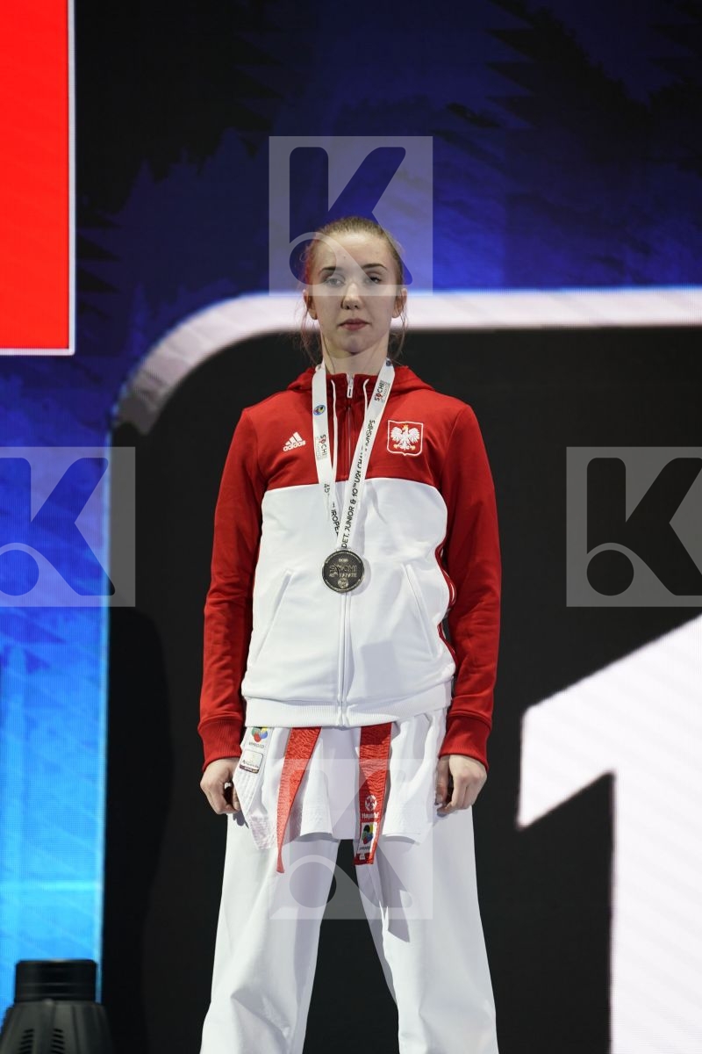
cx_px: 351
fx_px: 5850
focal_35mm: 200
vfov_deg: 10.3
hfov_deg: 6.9
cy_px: 527
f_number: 2.8
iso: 320
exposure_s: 1/250
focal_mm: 200
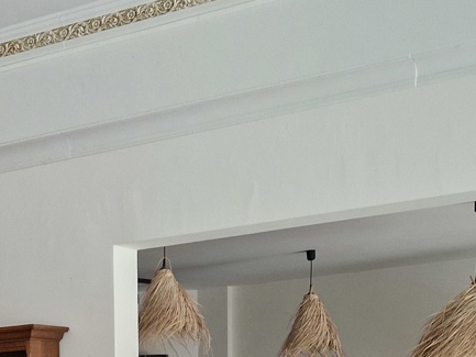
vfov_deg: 15.3
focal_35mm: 85
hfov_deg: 22.1
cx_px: -9
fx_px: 1169
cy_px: 622
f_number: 1.8
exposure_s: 1/180
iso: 200
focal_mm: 5.4
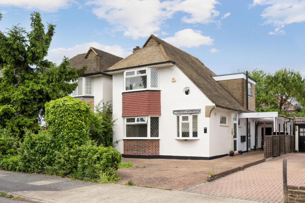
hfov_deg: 78.6
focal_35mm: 22
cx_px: 152
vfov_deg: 57.1
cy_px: 102
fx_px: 186
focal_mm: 22
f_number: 8
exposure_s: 1/400
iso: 200
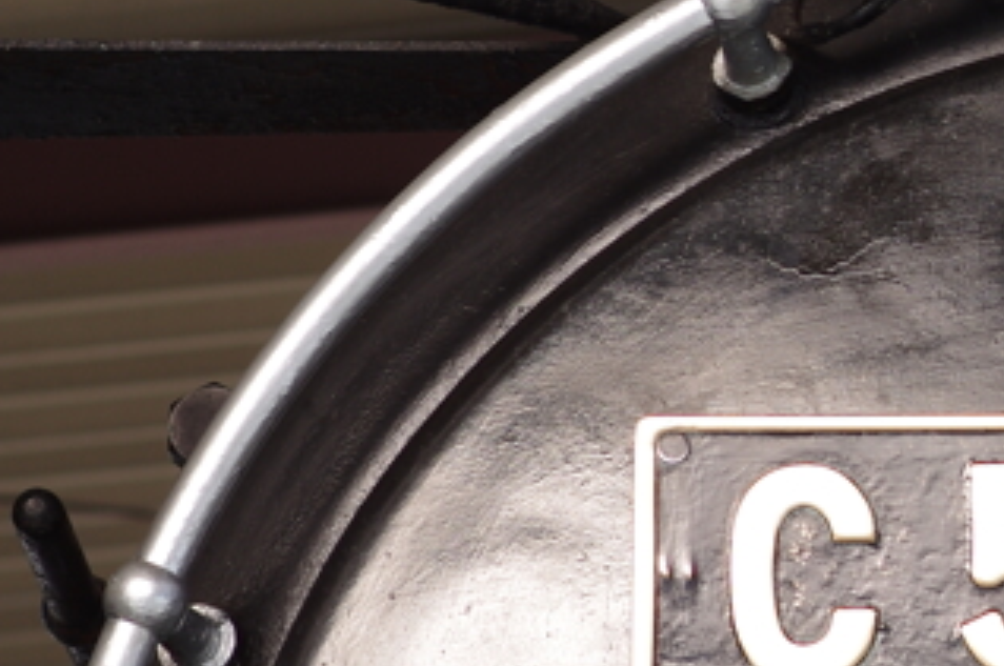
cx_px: 1266
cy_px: 60
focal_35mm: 338
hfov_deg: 6.1
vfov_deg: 4.1
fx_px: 9412
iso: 100
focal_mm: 70
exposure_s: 1/125
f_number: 4
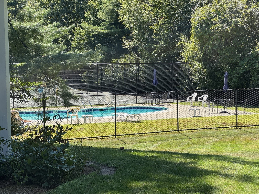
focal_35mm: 77
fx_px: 576
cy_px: 97
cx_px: 130
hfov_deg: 25.3
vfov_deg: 19.1
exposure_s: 1/234
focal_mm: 9
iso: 25
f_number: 2.8
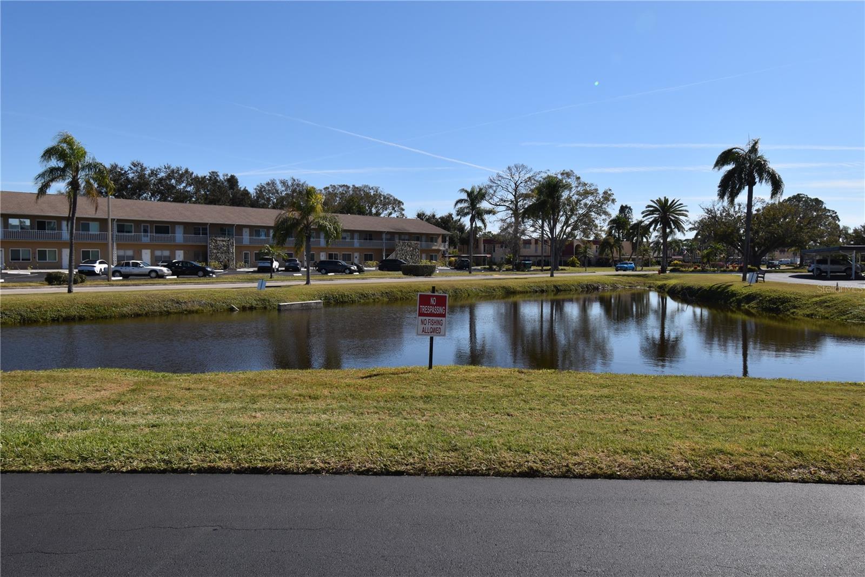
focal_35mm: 27
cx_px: 432
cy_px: 288
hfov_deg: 67.4
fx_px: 649
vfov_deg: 47.9
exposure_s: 1/400
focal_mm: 18
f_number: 10
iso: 200
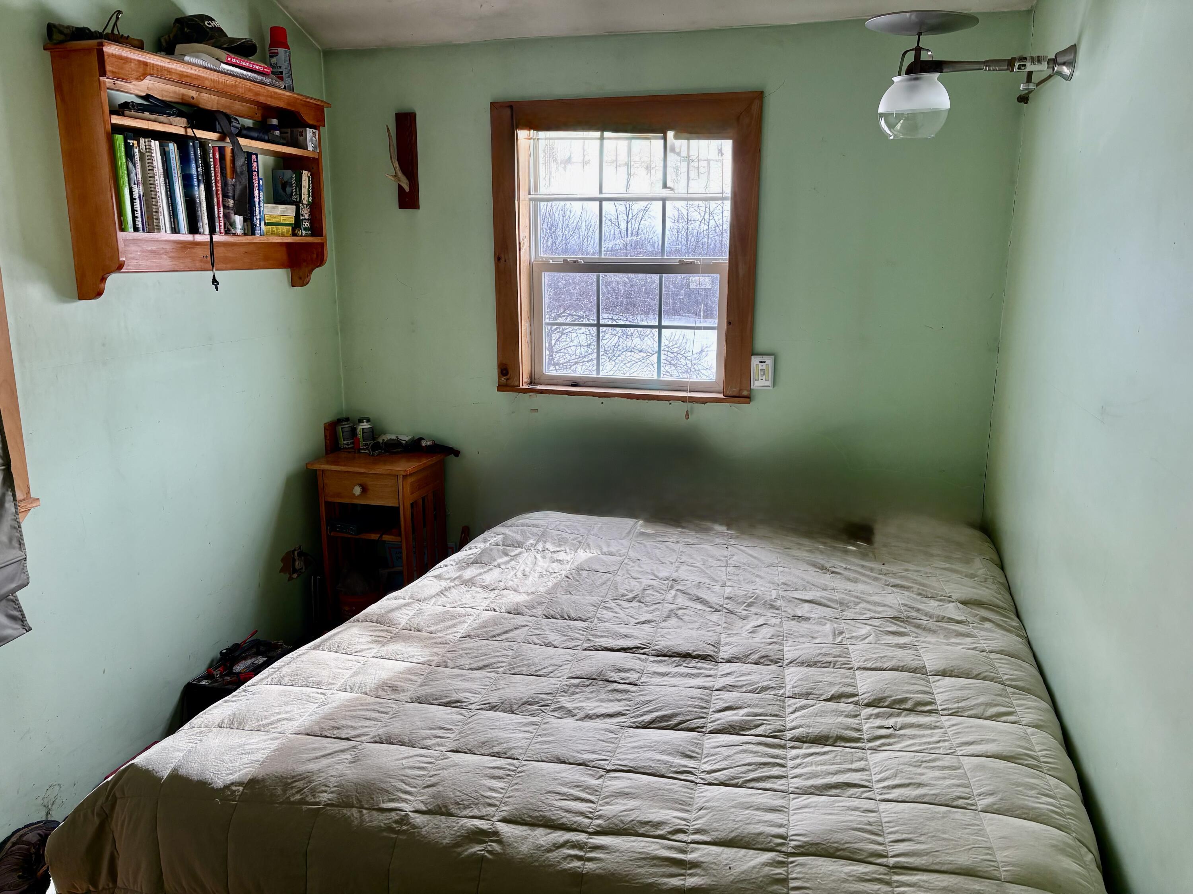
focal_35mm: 26
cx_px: 596
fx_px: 896
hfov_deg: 67.3
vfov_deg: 53.1
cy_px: 447
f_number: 1.6
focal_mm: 5.96
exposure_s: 1/316
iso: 64
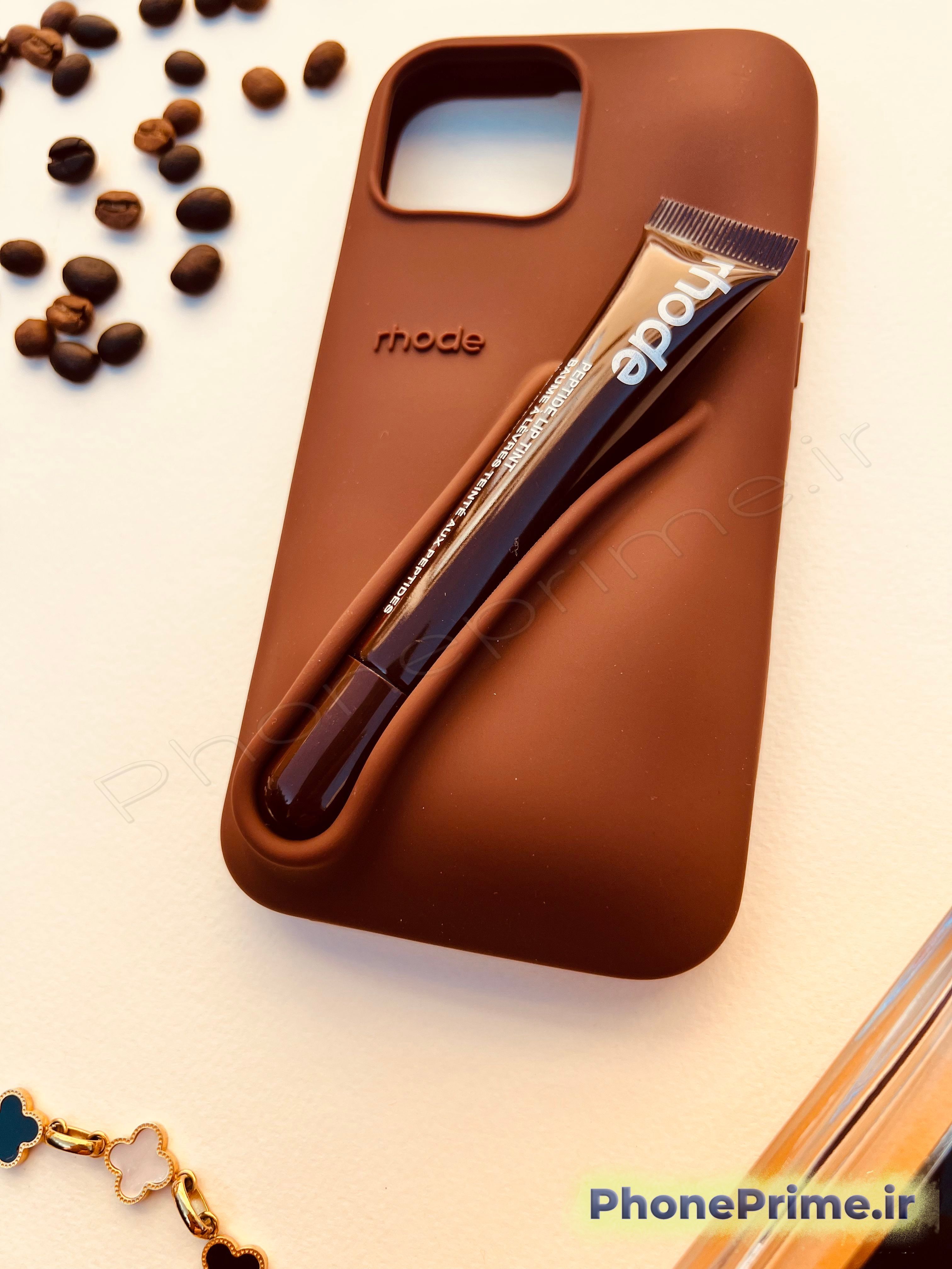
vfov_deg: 67.3
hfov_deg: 53.1
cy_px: 634
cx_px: 476
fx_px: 953
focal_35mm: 26
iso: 50
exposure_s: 1/1238
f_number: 1.5
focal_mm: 5.7
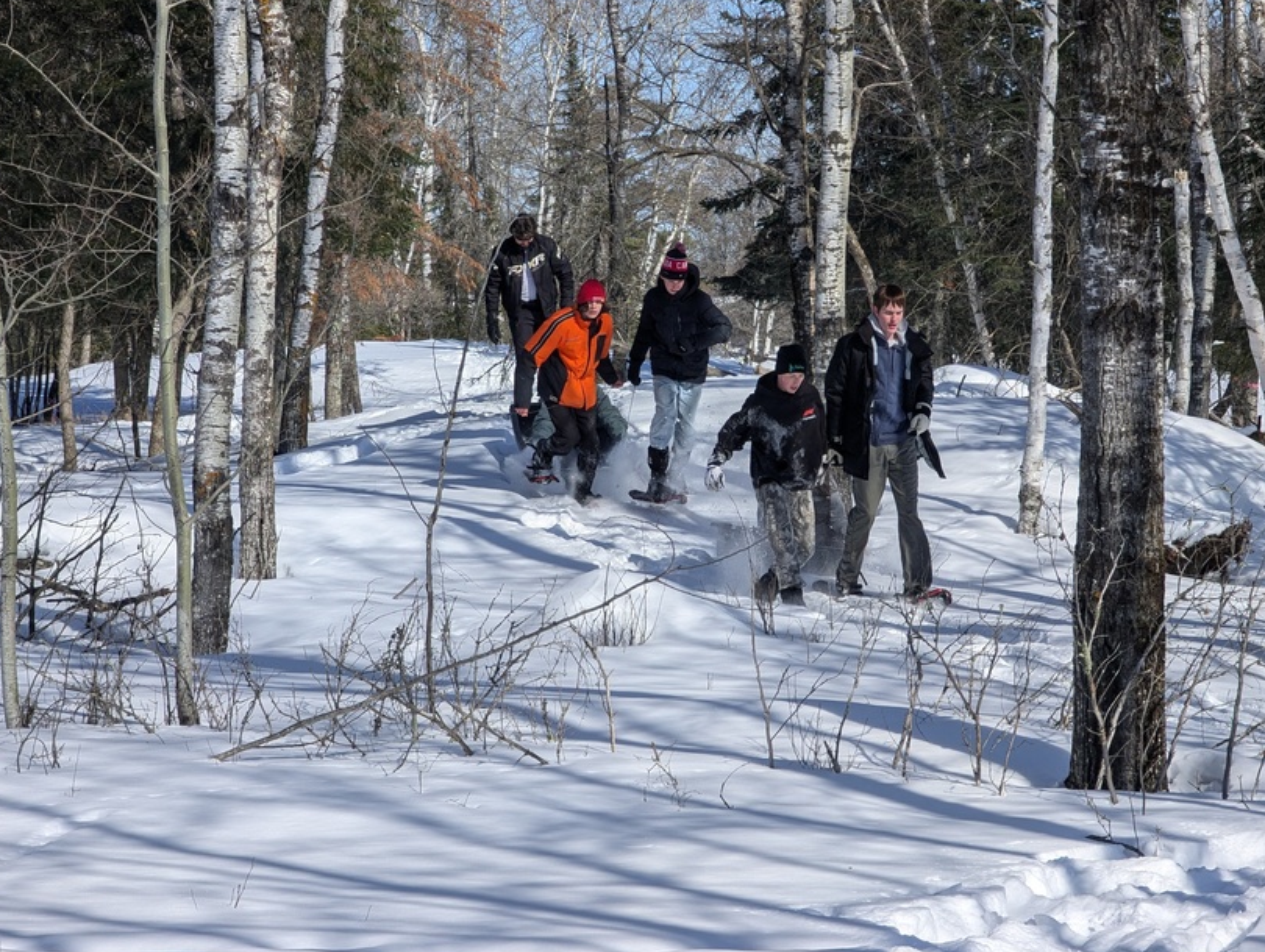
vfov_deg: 11.1
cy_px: 369
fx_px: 4904
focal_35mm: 134
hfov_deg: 14.7
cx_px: 656
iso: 33
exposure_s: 1/850
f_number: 3.5
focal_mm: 19
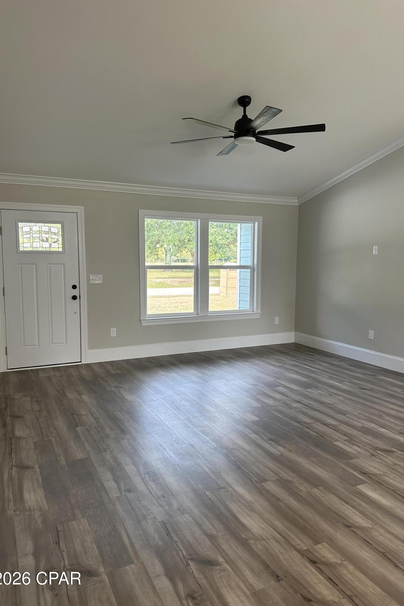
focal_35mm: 25
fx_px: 421
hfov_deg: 51.3
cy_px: 303
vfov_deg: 71.5
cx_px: 206
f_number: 1.78
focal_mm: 6.86
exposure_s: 1/120
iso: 160
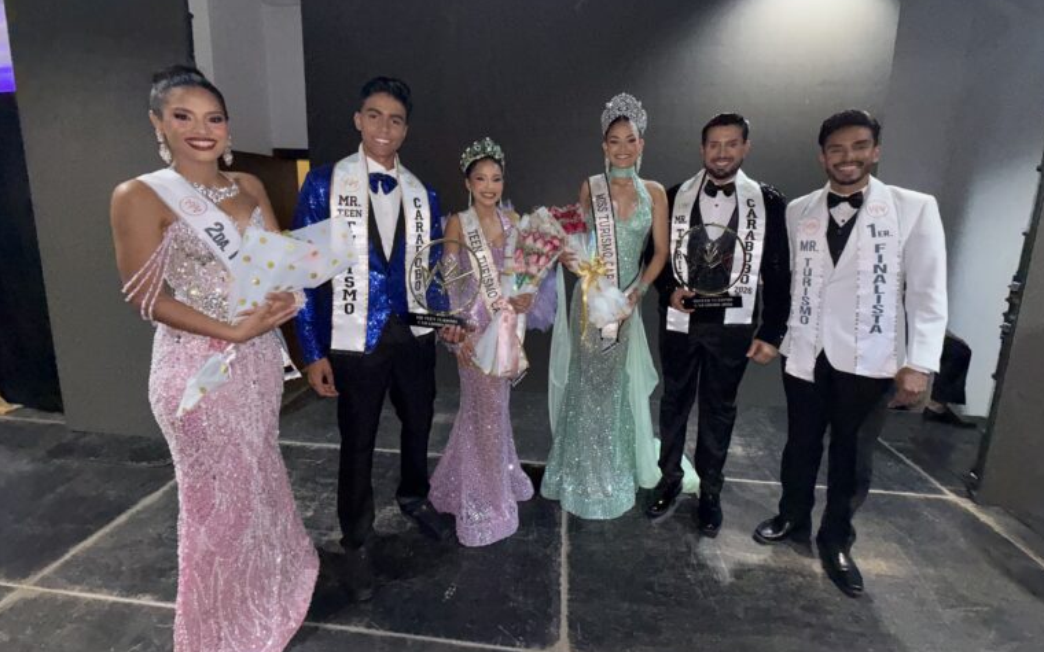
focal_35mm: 15
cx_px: 523
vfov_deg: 74.2
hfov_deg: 101.5
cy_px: 270
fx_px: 427
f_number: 2.2
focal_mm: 2.22
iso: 800
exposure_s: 1/30
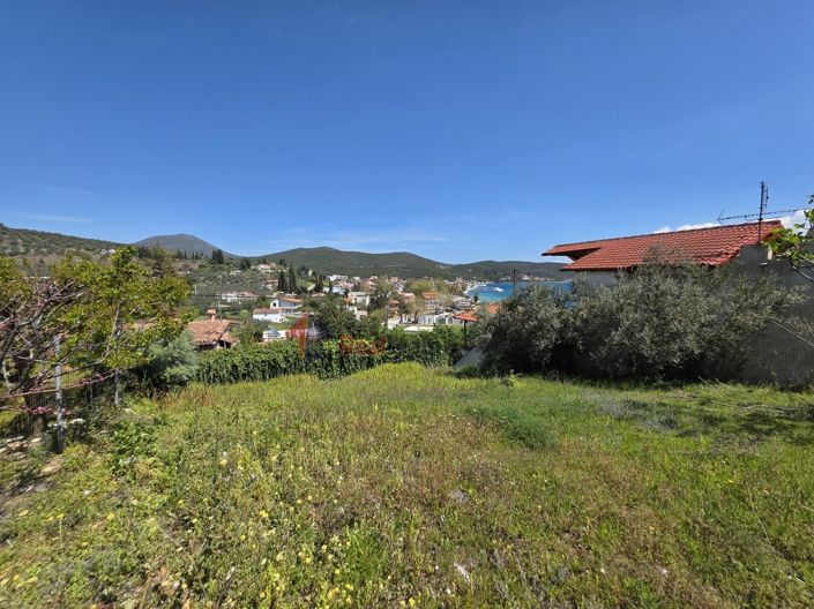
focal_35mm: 13
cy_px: 304
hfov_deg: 106.2
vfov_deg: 89.9
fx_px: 306
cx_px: 407
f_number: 1.9
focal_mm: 2.2
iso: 40
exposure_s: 1/2593
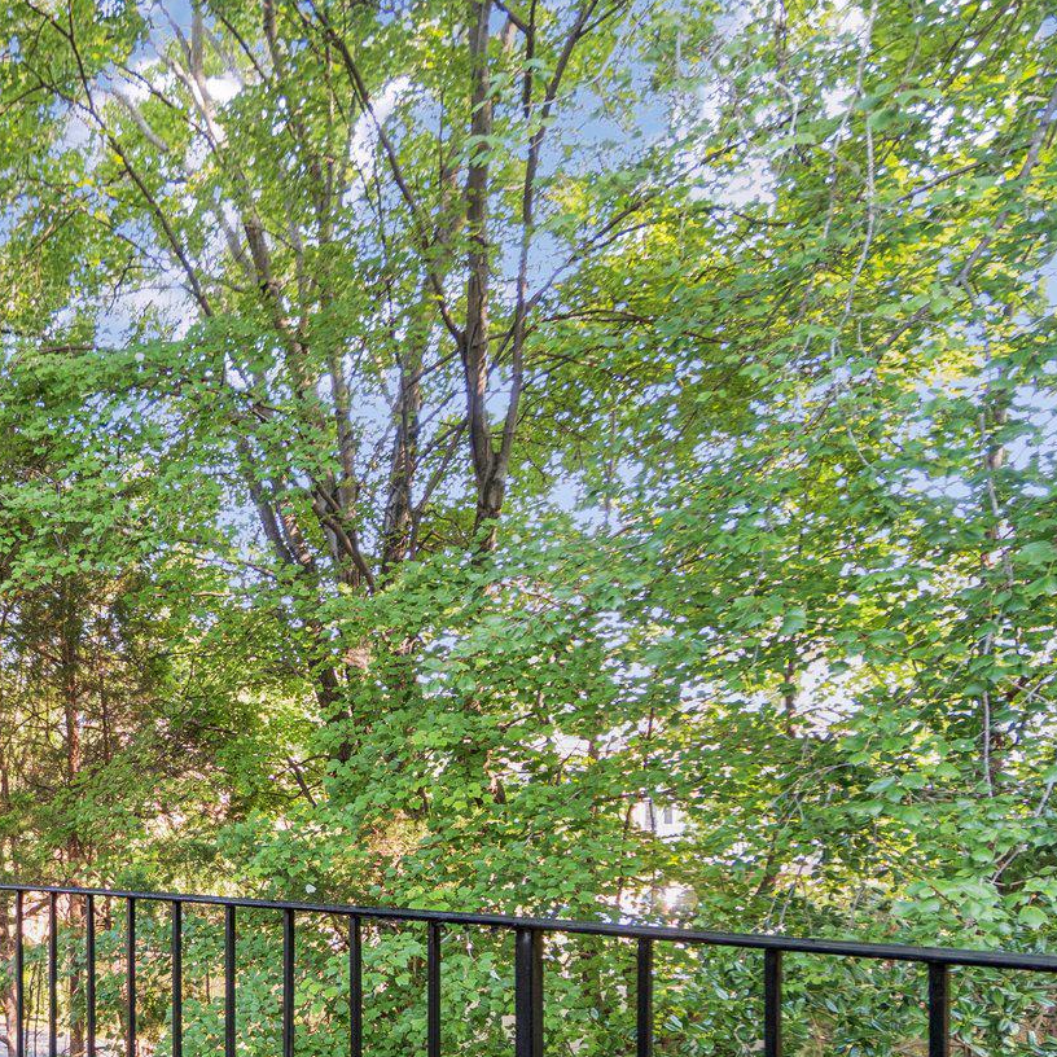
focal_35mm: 32
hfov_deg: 45.3
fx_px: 1105
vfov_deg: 47.9
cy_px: 866
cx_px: 66
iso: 200
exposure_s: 1/25
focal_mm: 10
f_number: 4.5
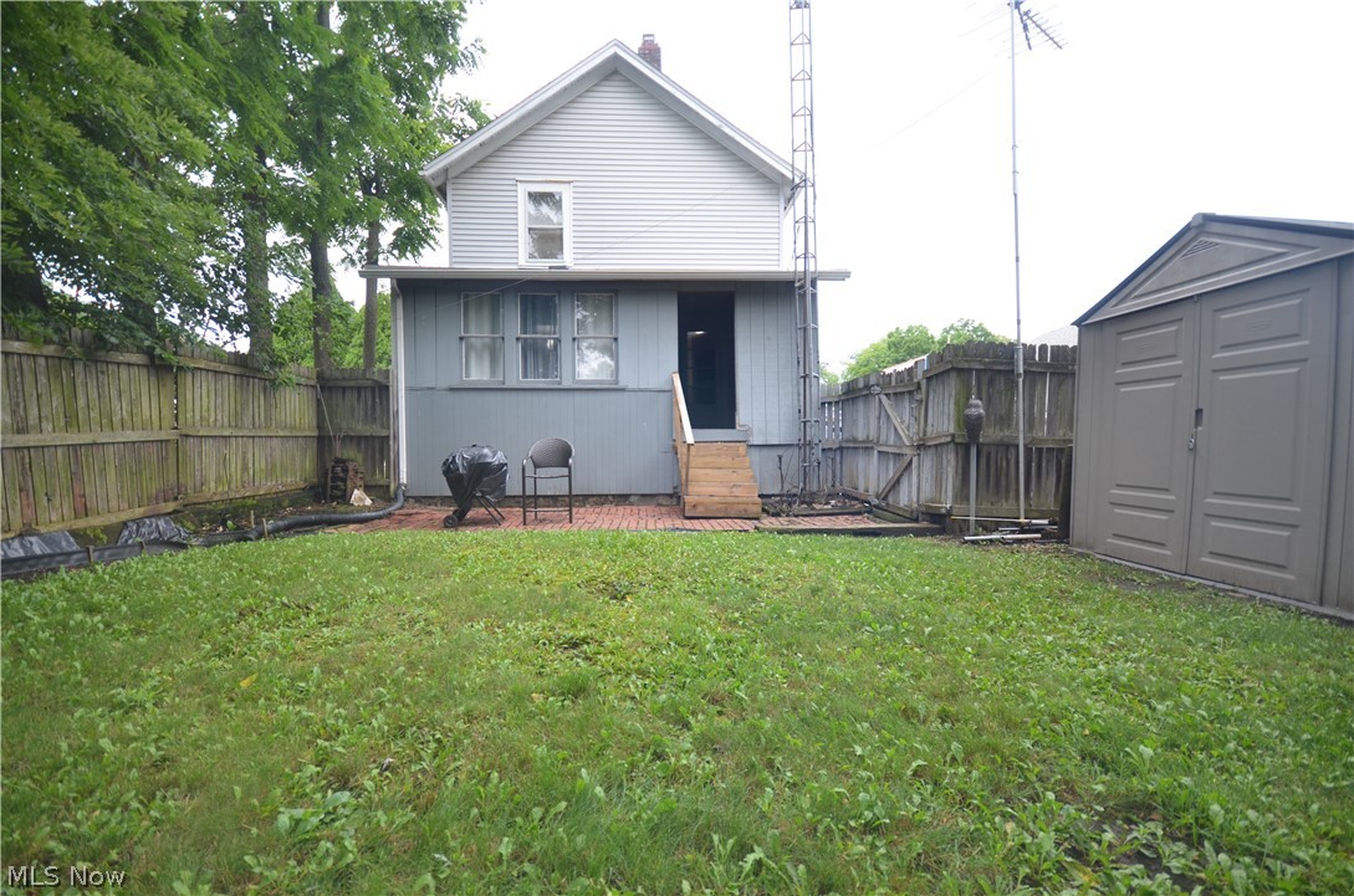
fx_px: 563
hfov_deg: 100.5
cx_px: 677
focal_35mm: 15
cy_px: 448
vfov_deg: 77.1
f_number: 5
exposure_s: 1/100
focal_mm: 10
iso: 200
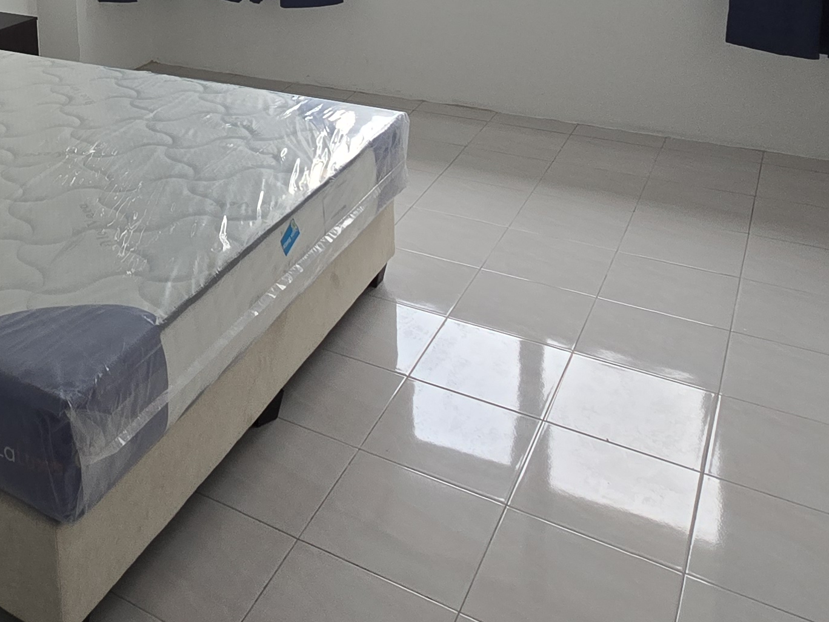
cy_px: -112
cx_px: 82
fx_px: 910
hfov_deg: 44.5
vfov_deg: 31.9
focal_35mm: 38
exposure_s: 1/359
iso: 100
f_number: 2.2
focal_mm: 2.2
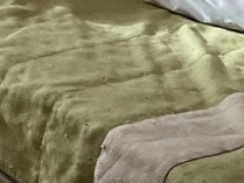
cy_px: -271
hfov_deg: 10.0
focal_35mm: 174
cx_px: -336
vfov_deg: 7.9
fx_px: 1227
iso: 50
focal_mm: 3
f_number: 1.8
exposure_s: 1/50
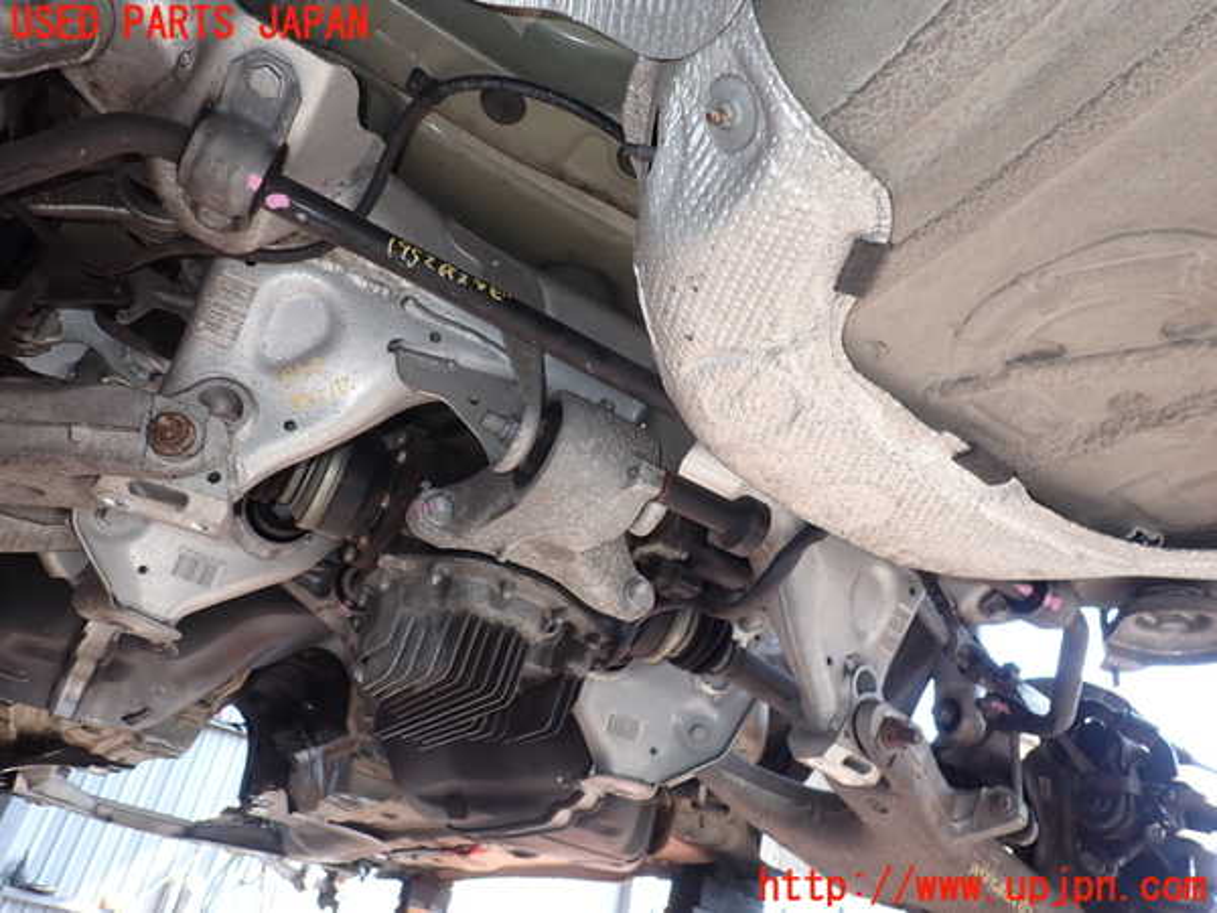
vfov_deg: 54.9
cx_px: 608
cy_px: 456
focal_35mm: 25
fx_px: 879
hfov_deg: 69.4
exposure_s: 1/100
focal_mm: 4.5
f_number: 2.8
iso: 100
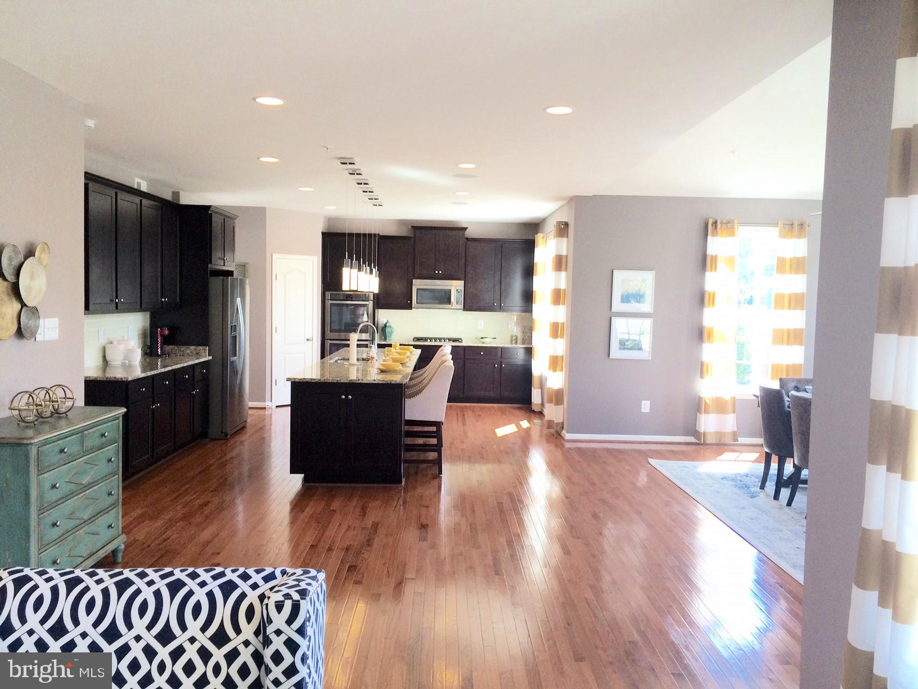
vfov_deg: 48.2
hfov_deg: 61.7
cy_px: 344
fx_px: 769
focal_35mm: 29
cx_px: 459
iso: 64
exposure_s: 1/120
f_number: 2.2
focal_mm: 4.15
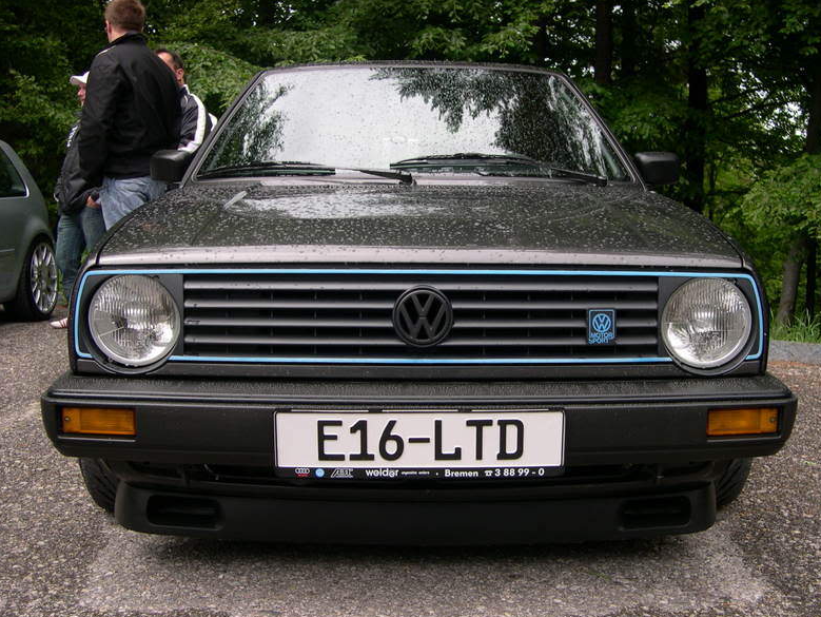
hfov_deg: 47.8
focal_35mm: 39
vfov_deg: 36.8
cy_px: 307
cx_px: 419
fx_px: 925
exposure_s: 1/436
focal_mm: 8
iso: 100
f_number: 2.8
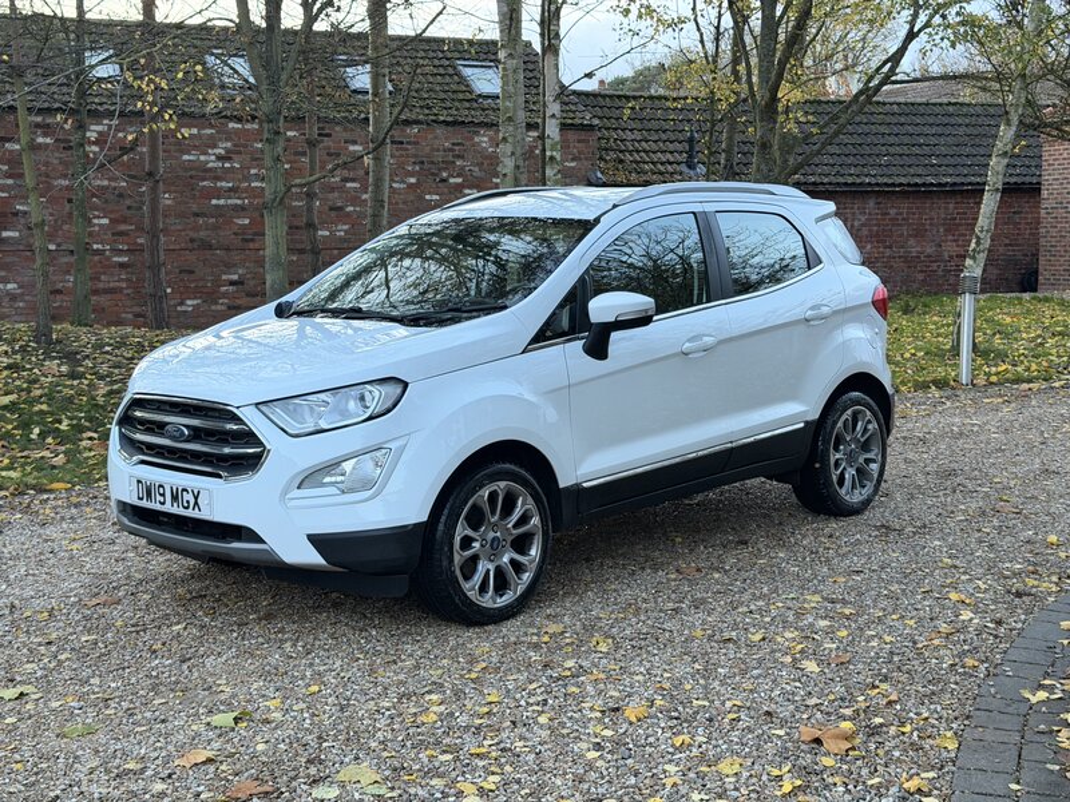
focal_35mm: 48
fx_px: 1484
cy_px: 401
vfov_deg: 30.3
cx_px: 535
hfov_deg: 39.7
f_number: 1.78
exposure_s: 1/60
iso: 250
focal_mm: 6.76
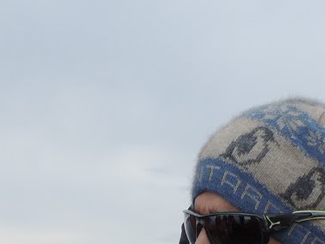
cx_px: 206
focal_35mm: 120
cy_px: 376
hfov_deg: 16.4
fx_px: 1127
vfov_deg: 11.8
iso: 80
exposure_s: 1/500
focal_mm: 4.9
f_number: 3.1
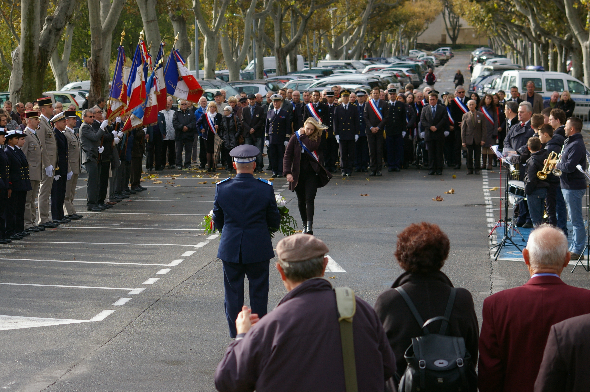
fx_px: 1842
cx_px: 295
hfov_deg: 18.2
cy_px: 196
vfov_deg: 12.2
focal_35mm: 112
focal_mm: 75
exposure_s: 1/500
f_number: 5.6
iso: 400
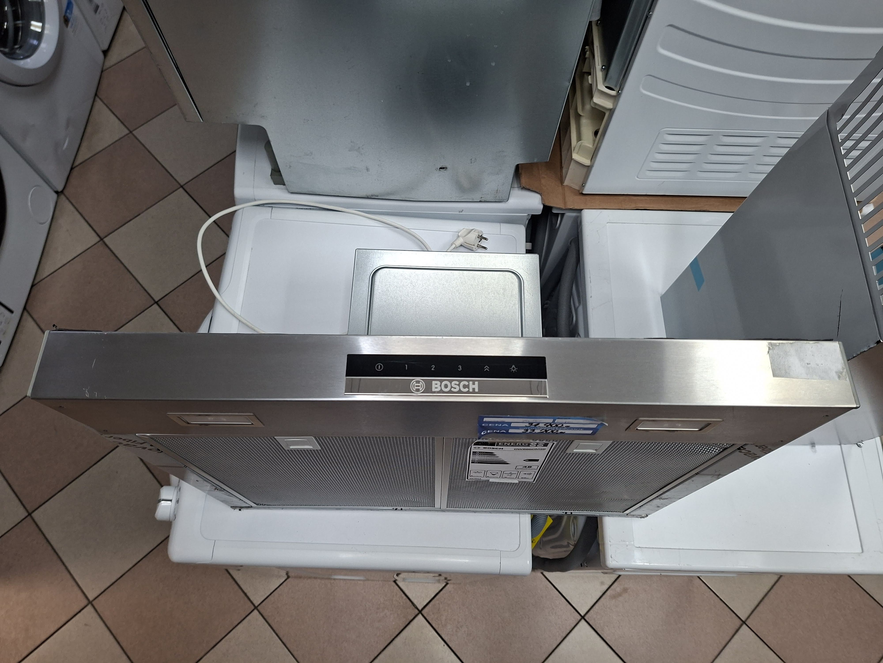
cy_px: 332
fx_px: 587
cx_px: 442
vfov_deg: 58.9
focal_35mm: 23
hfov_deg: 73.9
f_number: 1.8
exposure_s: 1/100
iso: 320
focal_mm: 5.54
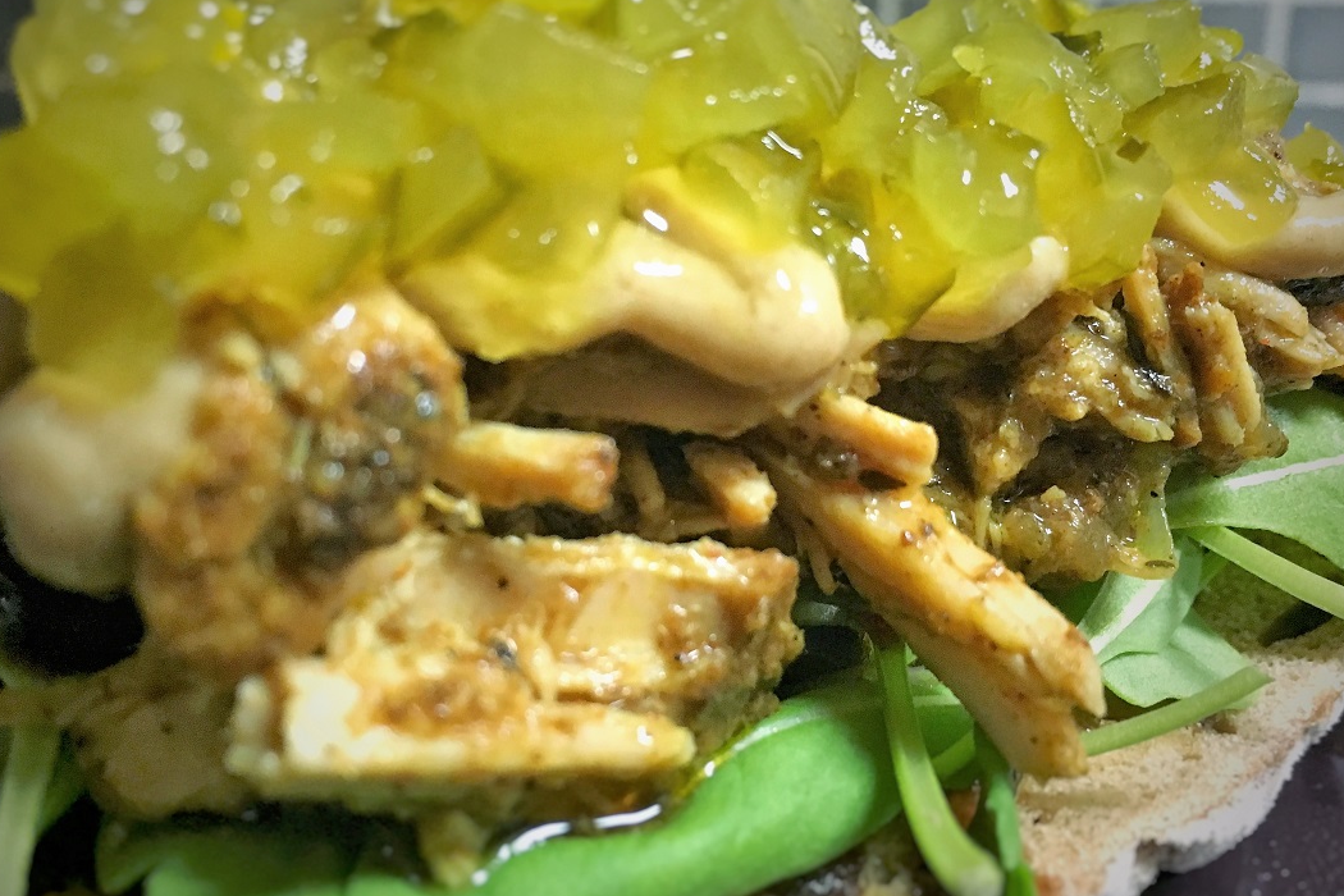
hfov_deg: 60.3
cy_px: 419
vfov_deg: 42.3
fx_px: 1157
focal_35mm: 31
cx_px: 675
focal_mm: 4.15
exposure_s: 1/17
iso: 200
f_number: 2.2
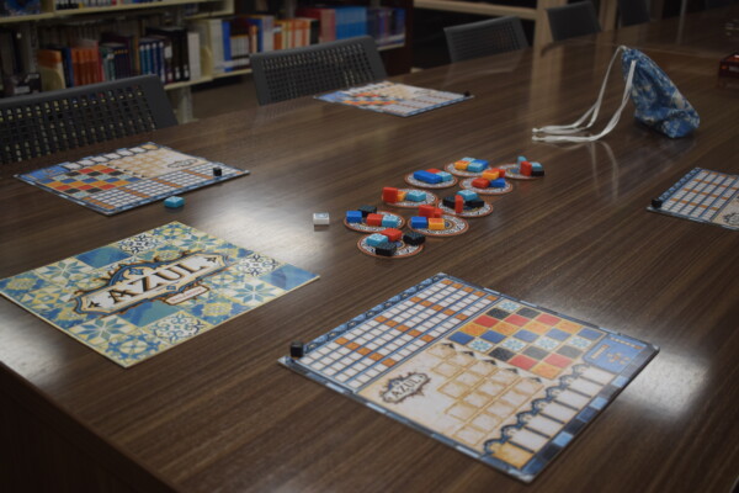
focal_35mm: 38
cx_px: 370
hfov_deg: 51.3
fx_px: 770
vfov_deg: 35.5
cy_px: 246
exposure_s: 1/80
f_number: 4.5
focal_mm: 25
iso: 400
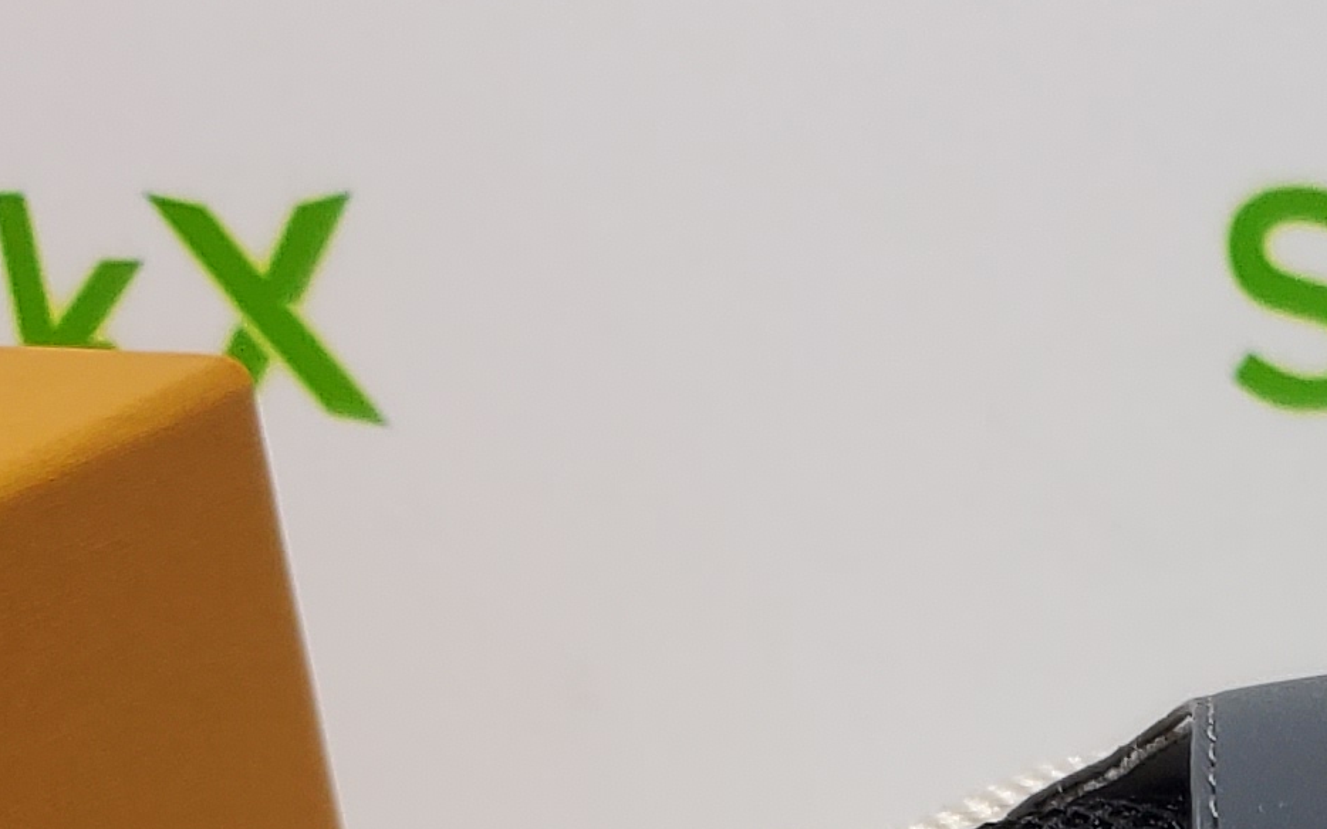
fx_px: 4304
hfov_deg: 15.6
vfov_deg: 9.8
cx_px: 2202
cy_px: 1925
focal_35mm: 119
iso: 50
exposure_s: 1/458
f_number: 1.5
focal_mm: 4.3
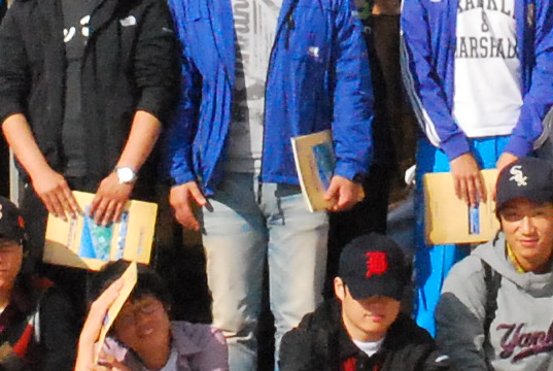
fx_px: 4324
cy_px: -159
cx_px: 371
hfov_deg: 7.3
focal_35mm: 281
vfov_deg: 4.9
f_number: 14
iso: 1600
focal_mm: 26
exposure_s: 1/1250
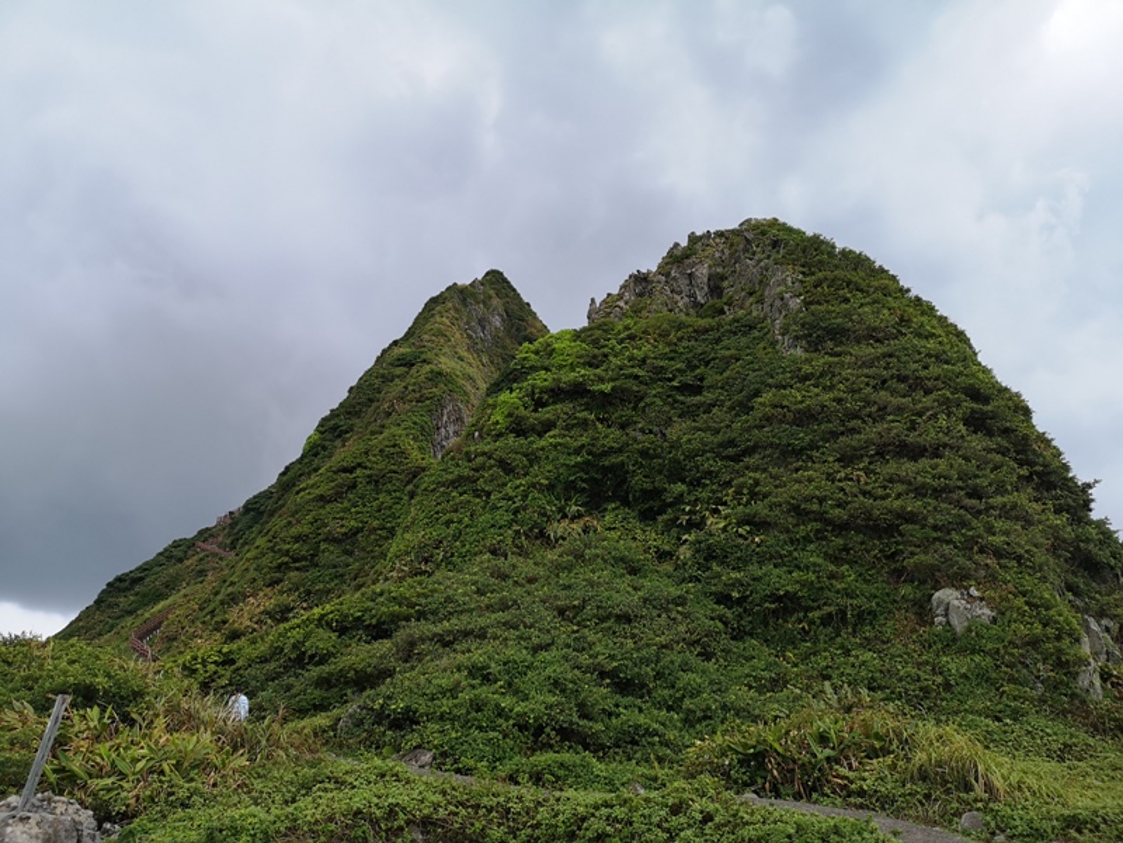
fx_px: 876
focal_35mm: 27
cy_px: 422
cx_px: 562
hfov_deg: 65.3
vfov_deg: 51.4
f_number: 1.8
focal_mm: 3.95
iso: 50
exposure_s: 1/737
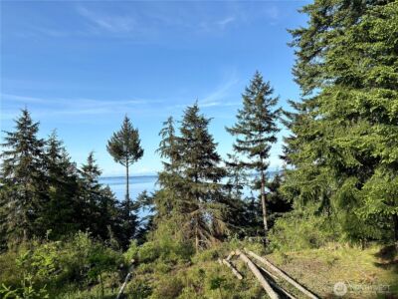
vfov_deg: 53.1
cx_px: 199
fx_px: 299
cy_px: 150
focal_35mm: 26
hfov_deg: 67.3
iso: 50
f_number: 1.6
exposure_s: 1/2364
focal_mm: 5.96
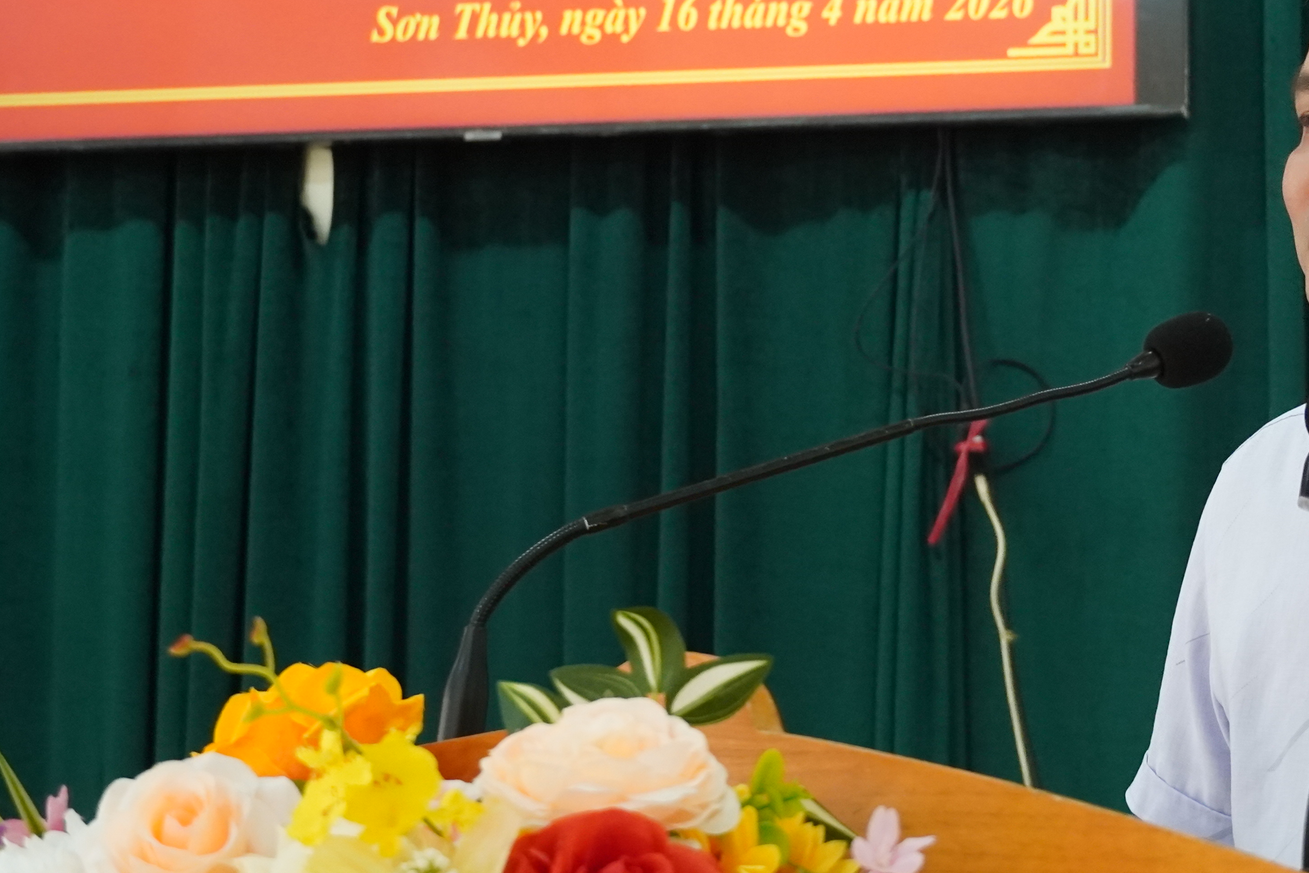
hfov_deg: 17.4
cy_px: 53
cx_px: 1274
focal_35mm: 115
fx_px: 4183
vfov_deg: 11.8
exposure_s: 1/250
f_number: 4.5
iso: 6400
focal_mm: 37
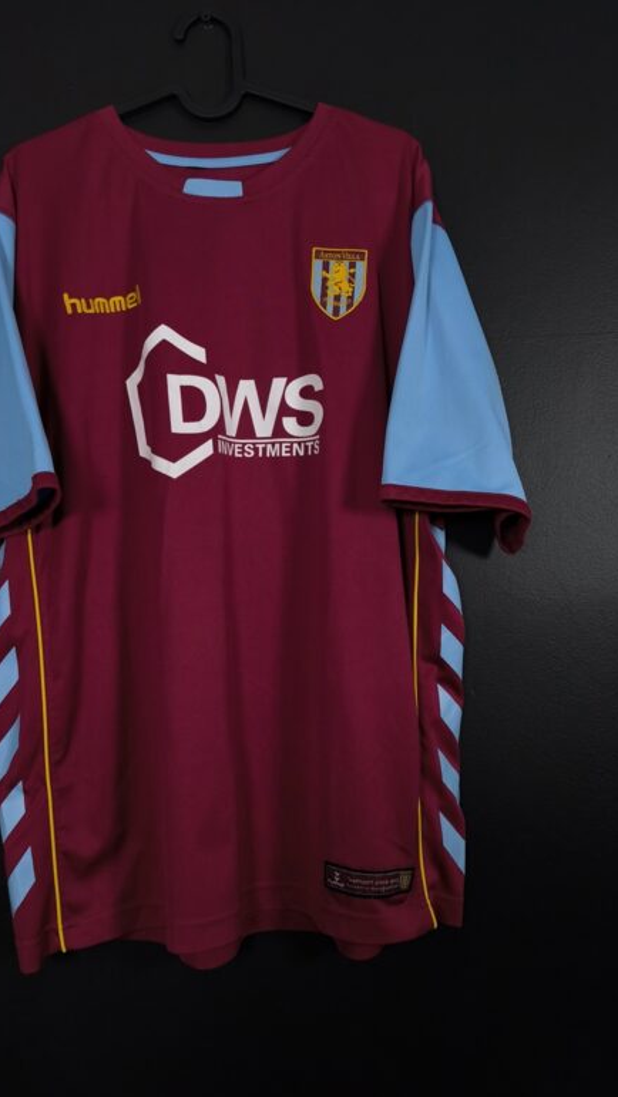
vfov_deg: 71.9
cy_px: 558
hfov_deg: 44.0
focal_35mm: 26
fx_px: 757
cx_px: 231
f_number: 1.6
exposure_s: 1/125
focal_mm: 6.57
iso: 500
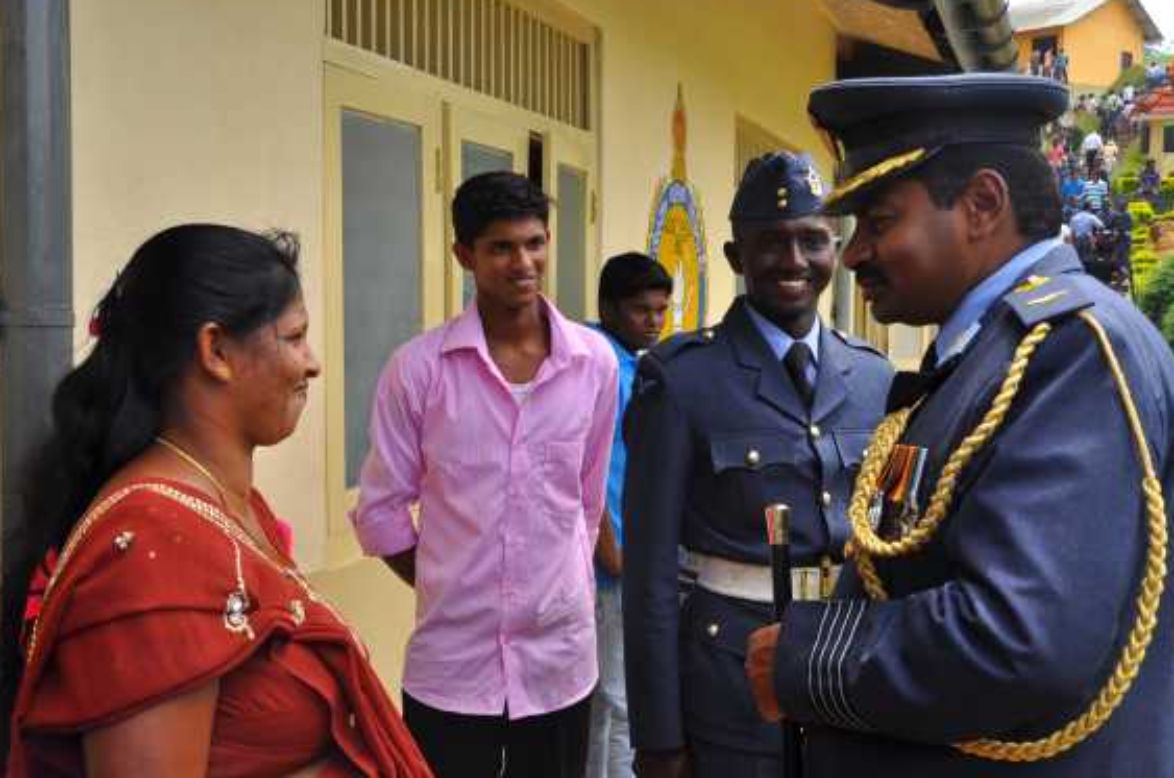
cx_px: 603
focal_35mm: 48
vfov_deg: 28.0
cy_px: 392
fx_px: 1562
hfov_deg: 41.2
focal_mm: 30
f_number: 14
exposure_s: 1/60
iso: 200
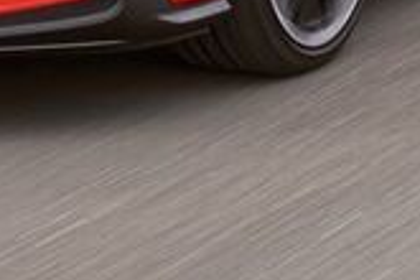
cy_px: -316
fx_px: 2765
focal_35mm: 237
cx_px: 158
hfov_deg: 8.7
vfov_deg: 5.6
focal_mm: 32.9
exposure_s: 1/50
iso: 160
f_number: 7.1
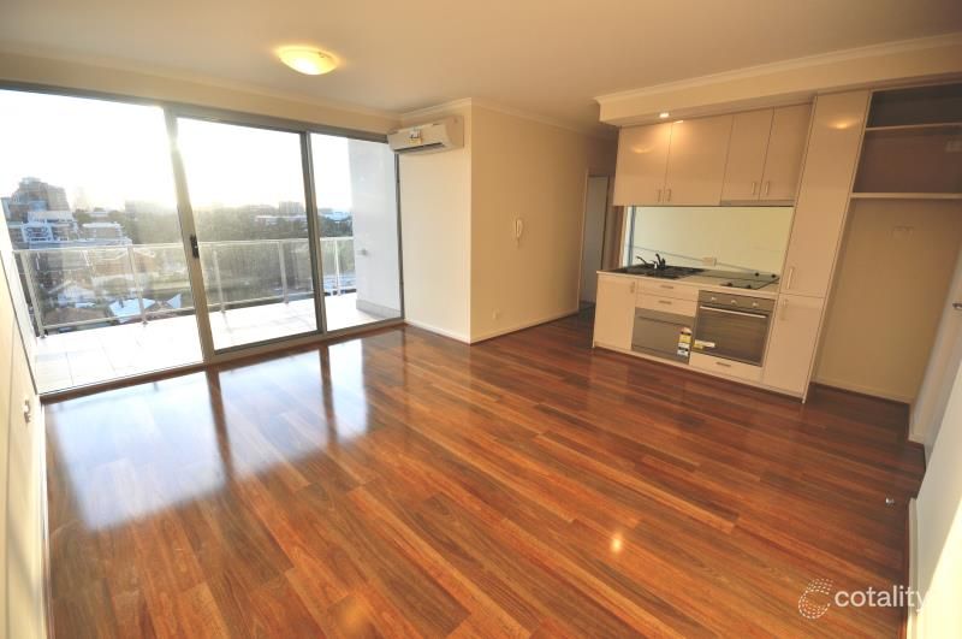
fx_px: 400
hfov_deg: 100.5
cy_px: 320
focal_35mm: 15
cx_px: 481
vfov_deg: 77.2
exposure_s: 1/160
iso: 200
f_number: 6.3
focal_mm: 10
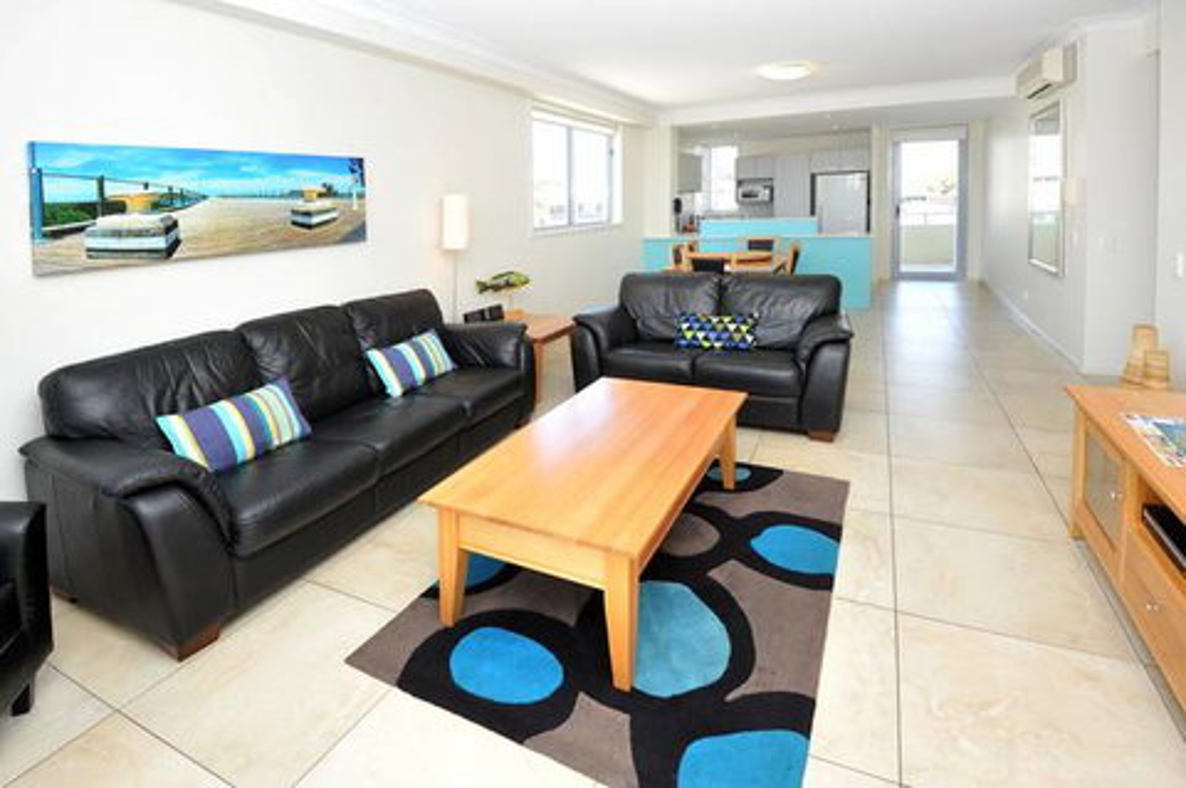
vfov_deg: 73.6
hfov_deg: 96.8
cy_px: 394
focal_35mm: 16
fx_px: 527
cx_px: 593
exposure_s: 1/80
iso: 400
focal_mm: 16
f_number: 6.3
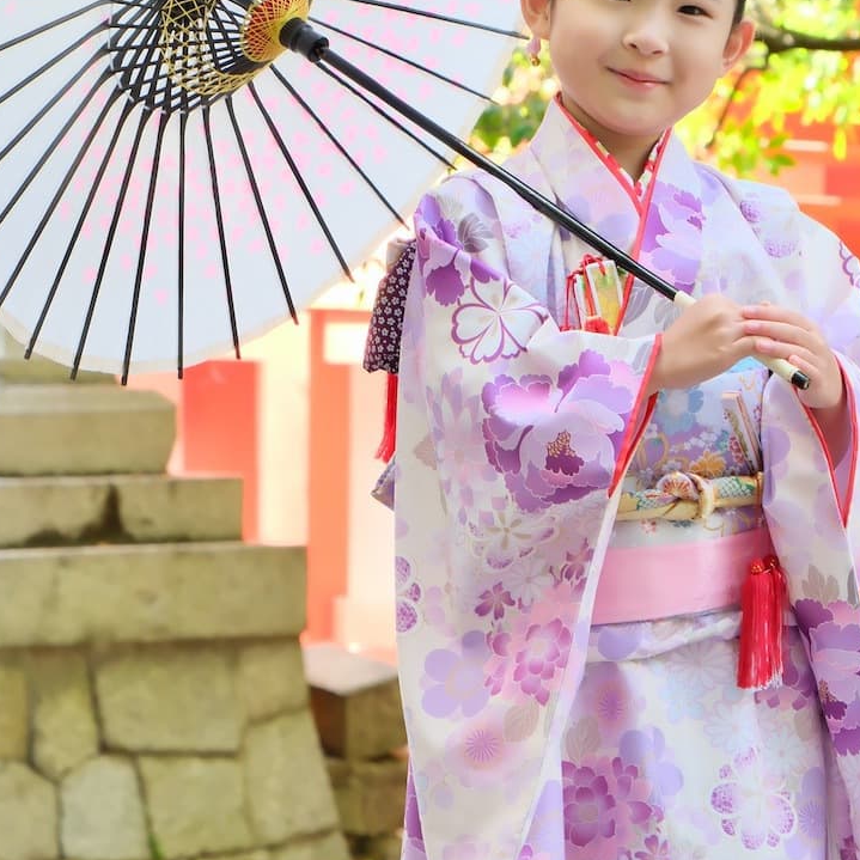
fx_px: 4919
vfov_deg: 10.0
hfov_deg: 10.0
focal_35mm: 175
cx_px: 592
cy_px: 327
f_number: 4.5
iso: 800
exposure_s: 1/80
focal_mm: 49
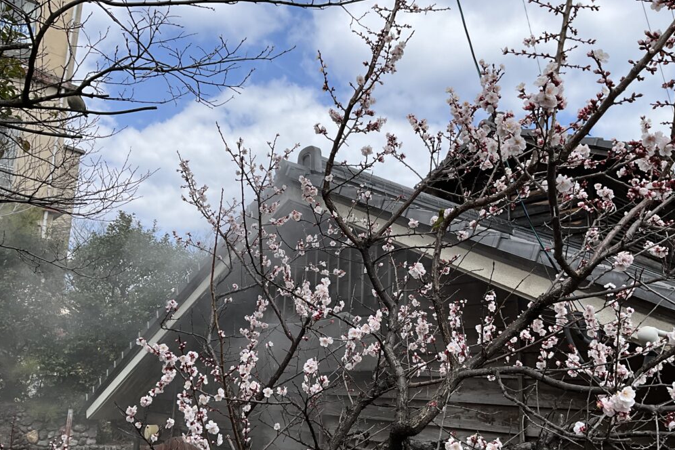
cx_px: 345
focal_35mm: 31
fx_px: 581
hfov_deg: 60.3
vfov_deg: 42.3
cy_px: 249
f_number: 1.8
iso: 25
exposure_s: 1/1626
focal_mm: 3
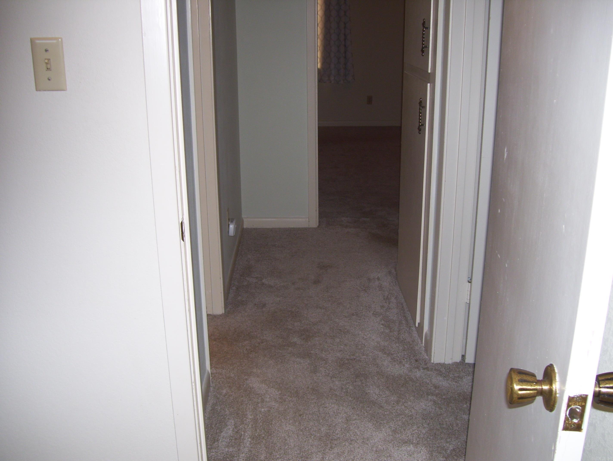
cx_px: 306
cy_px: 230
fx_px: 638
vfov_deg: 39.7
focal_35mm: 36
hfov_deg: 51.3
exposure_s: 1/60
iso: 80
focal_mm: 6
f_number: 2.7
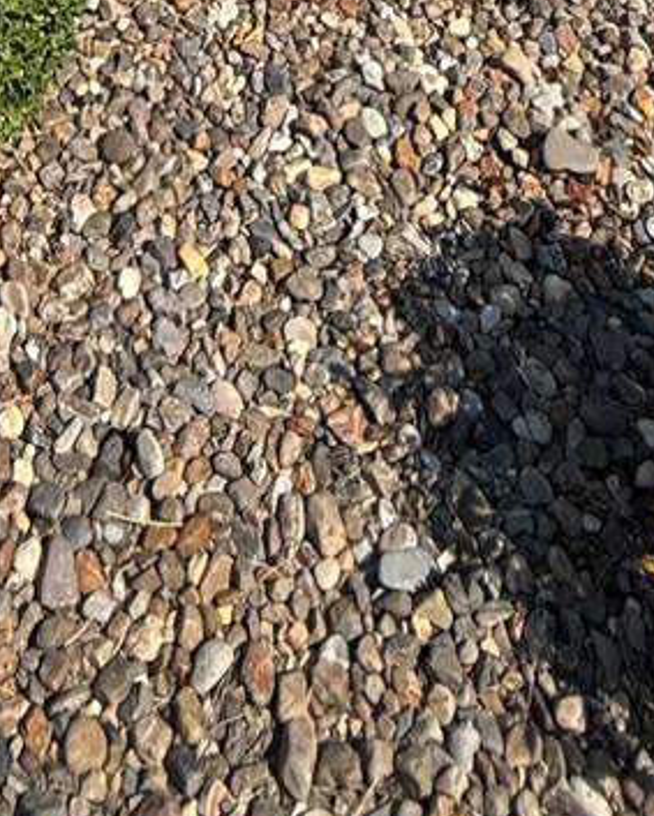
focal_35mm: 58
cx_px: 241
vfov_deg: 18.6
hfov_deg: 26.2
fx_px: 1401
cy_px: -855
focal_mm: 2.22
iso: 50
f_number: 2.2
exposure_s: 1/2410
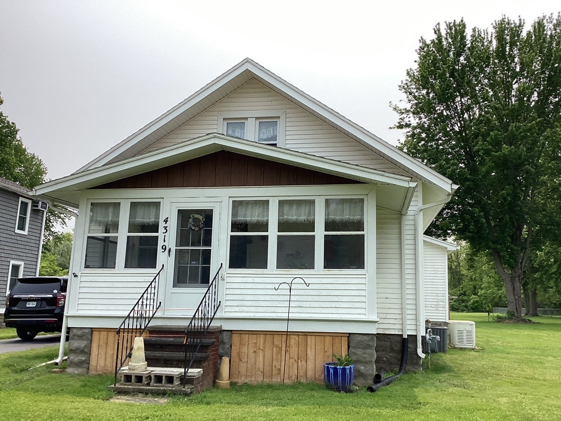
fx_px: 519
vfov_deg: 44.2
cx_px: 288
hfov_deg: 56.8
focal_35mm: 32
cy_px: 214
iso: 25
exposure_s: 1/1481
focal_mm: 3.3
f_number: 2.4
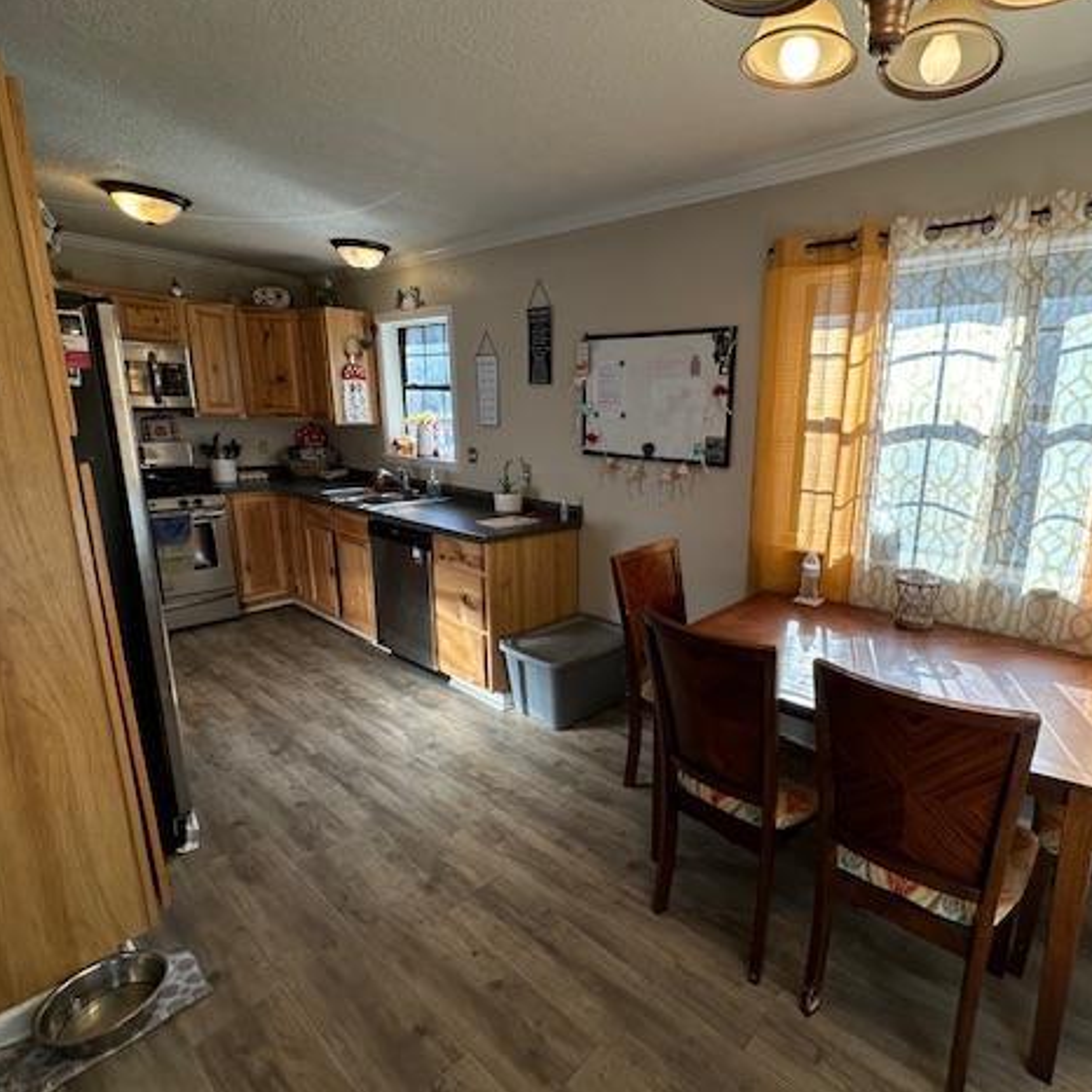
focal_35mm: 17
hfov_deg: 82.8
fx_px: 607
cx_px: 663
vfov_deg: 84.0
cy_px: 548
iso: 50
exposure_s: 1/120
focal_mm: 2.22
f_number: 2.2
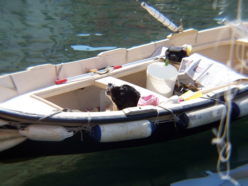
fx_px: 996
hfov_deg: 14.2
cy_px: 93
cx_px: 124
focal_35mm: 139
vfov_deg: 10.7
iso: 80
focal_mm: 23.1
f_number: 3.2
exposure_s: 1/750
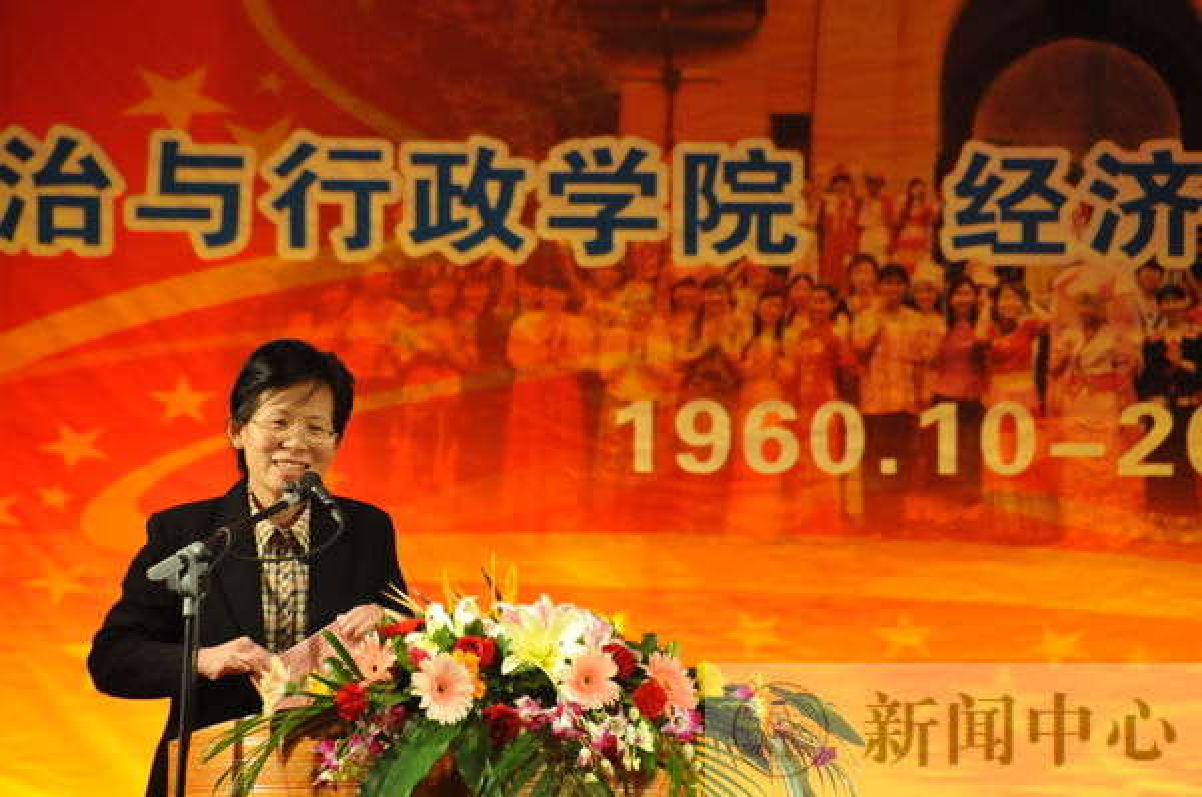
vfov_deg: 5.4
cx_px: 601
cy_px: 398
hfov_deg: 8.1
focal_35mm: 255
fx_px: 8500
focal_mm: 170
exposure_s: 1/200
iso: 1600
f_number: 5.6
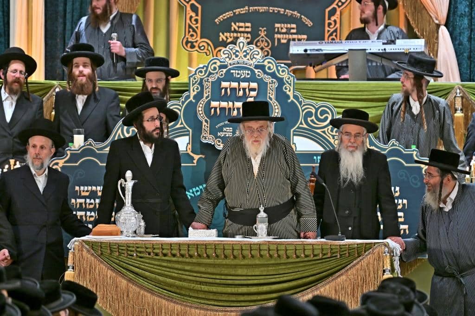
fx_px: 3957
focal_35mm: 300
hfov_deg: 6.9
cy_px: 158
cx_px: 238
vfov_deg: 4.6
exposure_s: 1/160
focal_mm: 200
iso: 400
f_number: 2.8
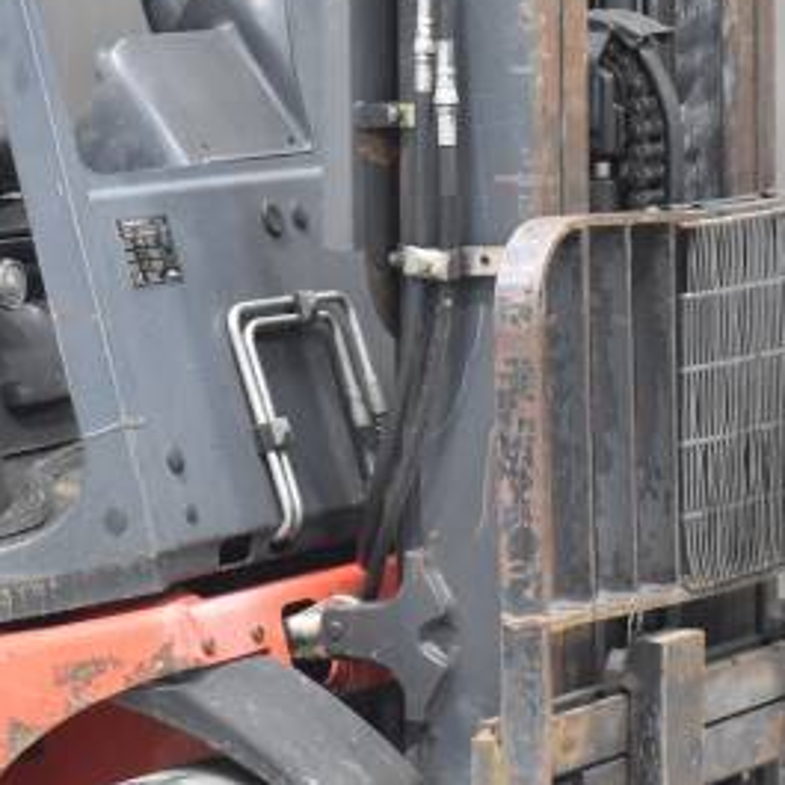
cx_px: 68
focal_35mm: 185
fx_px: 4746
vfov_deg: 9.4
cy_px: 148
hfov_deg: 9.4
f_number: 6.3
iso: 1600
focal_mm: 32
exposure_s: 1/13
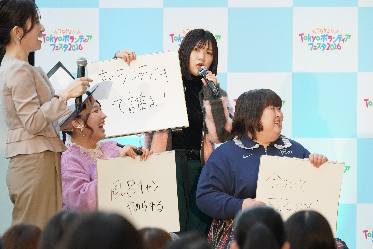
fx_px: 2891
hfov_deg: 7.4
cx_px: 186
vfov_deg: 4.9
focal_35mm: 279
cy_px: 124
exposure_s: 1/400
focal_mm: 279
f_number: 7.1
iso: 4000
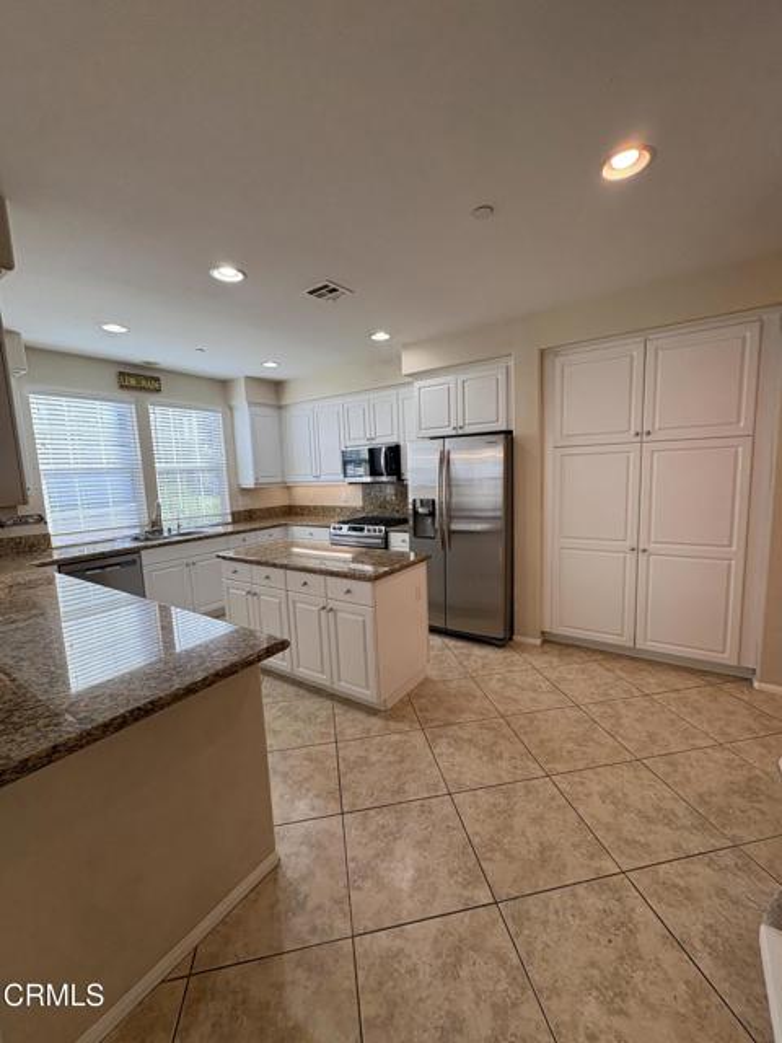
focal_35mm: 14
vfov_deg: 102.1
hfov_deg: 85.7
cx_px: 391
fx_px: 422
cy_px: 522
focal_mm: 2.22
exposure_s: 1/120
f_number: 2.2
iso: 100
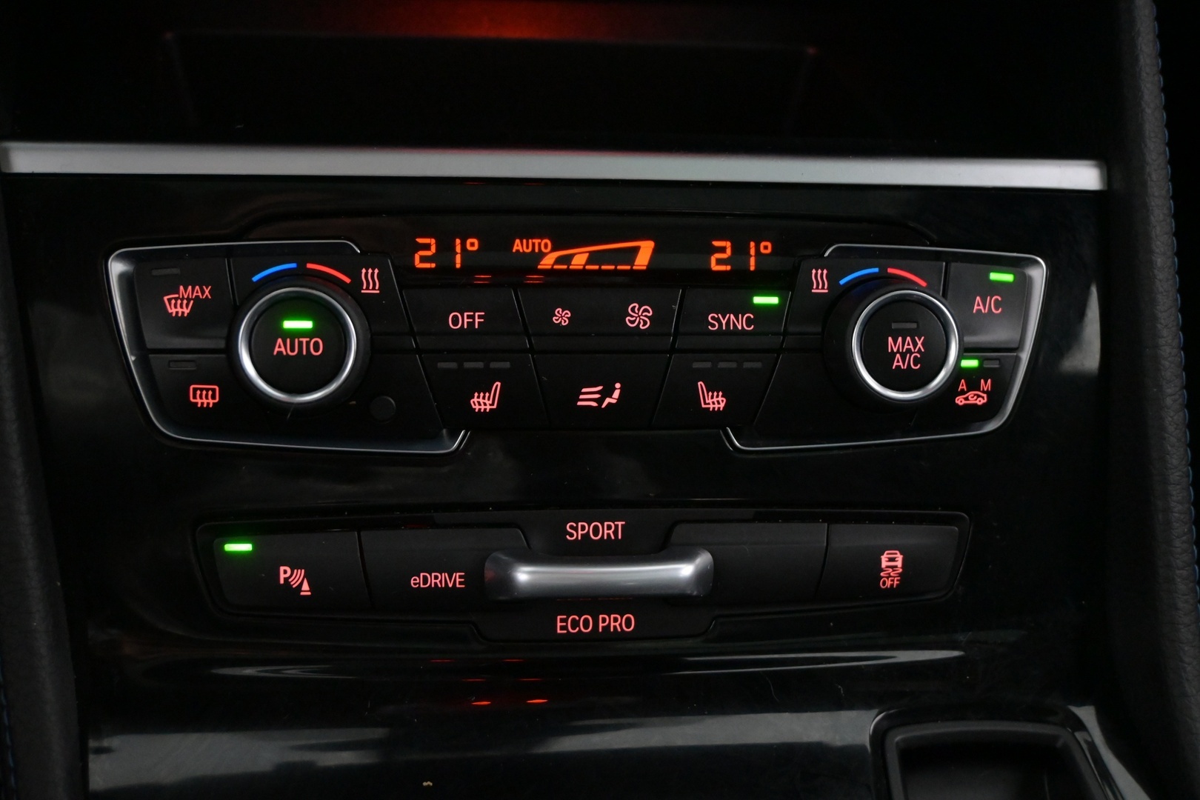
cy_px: 400
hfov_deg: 45.0
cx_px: 600
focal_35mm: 44
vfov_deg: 30.8
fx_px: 1450
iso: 5000
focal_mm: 29
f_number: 4.8
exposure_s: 1/50
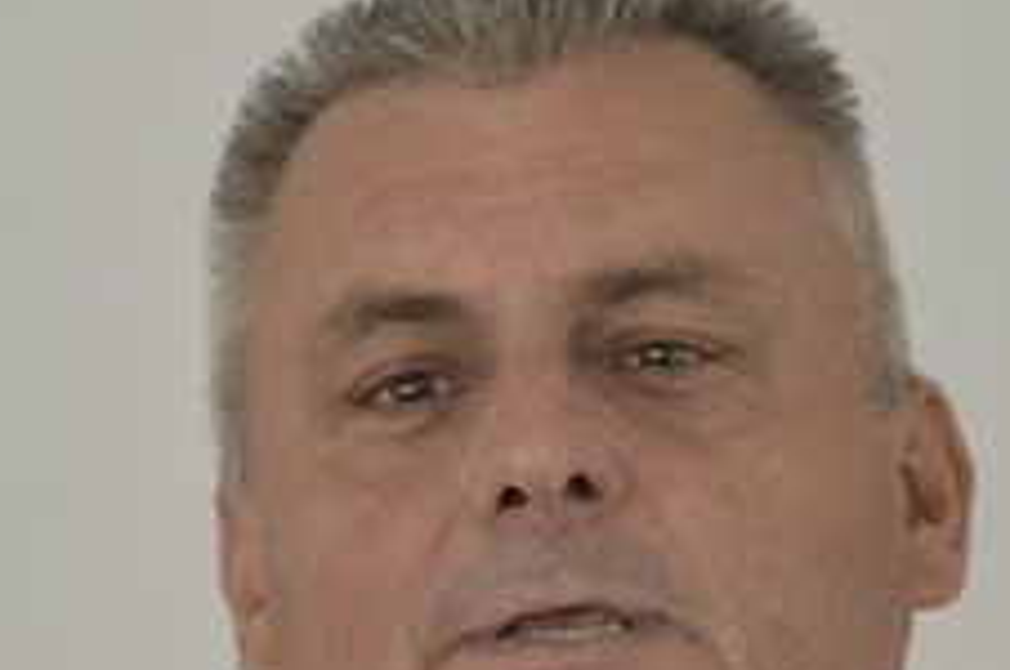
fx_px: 30509
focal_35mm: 1089
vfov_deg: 1.3
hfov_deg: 1.9
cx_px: 755
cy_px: 630
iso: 6400
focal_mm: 300
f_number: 7.1
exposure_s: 1/200
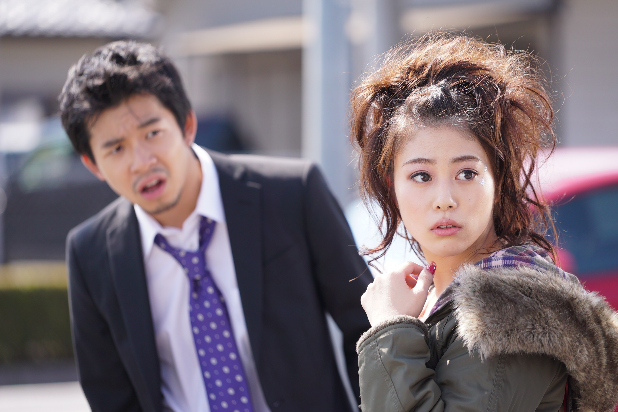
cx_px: 309
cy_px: 206
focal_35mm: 188
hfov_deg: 10.9
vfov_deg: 7.3
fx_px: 3229
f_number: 4
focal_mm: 188
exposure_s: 1/250
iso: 100
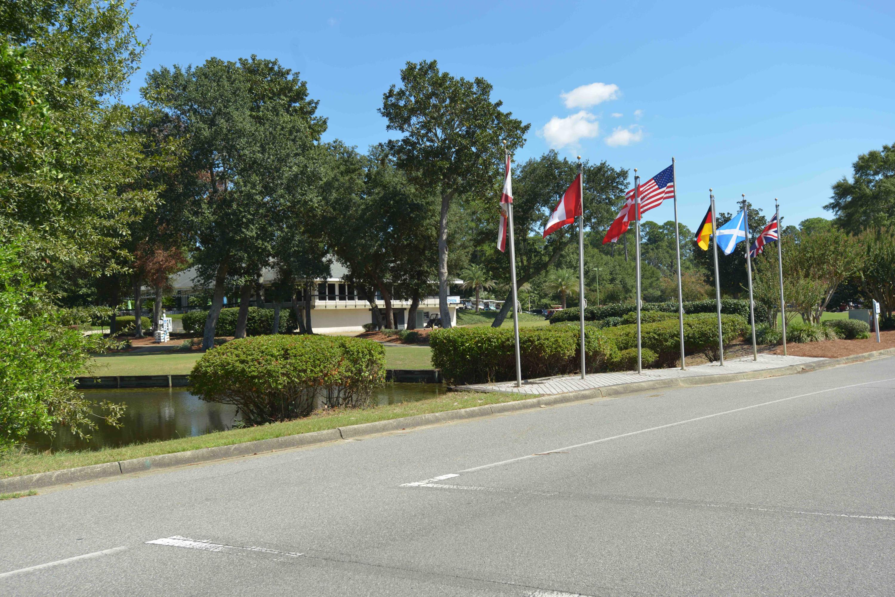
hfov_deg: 54.4
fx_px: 870
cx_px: 448
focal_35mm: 35
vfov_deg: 37.9
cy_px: 298
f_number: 7.1
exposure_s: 1/250
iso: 100
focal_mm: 35
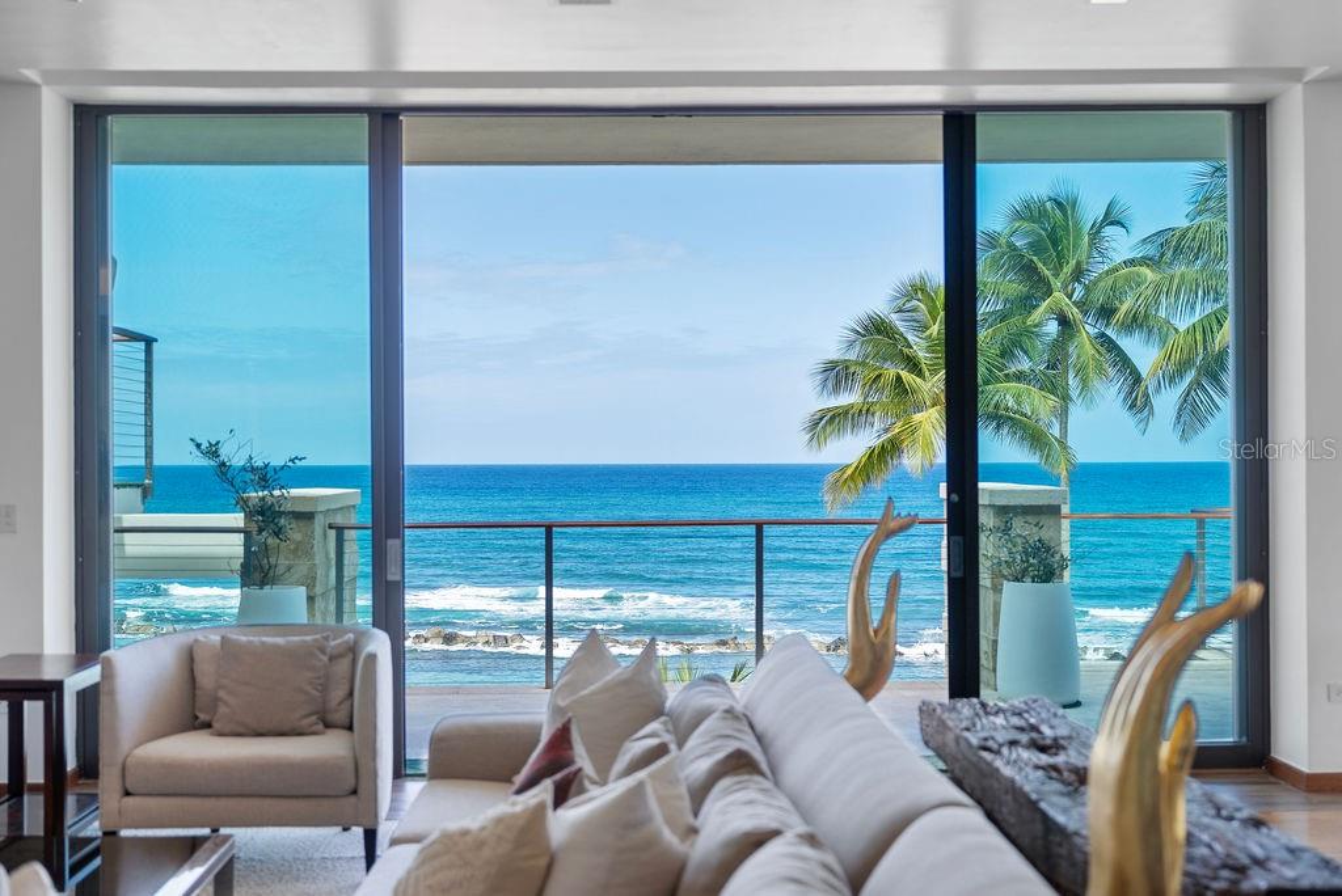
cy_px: 448
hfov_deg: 49.5
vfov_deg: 34.3
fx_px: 1455
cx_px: 671
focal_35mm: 39
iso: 100
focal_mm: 39
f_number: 2.8
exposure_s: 1/400
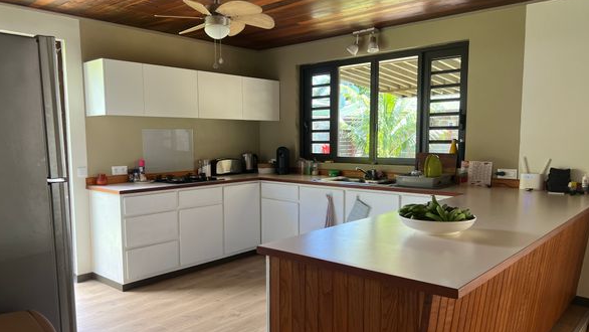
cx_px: 290
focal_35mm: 29
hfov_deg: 66.0
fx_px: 453
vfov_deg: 40.2
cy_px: 183
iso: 100
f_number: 1.5
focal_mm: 5.7
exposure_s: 1/121
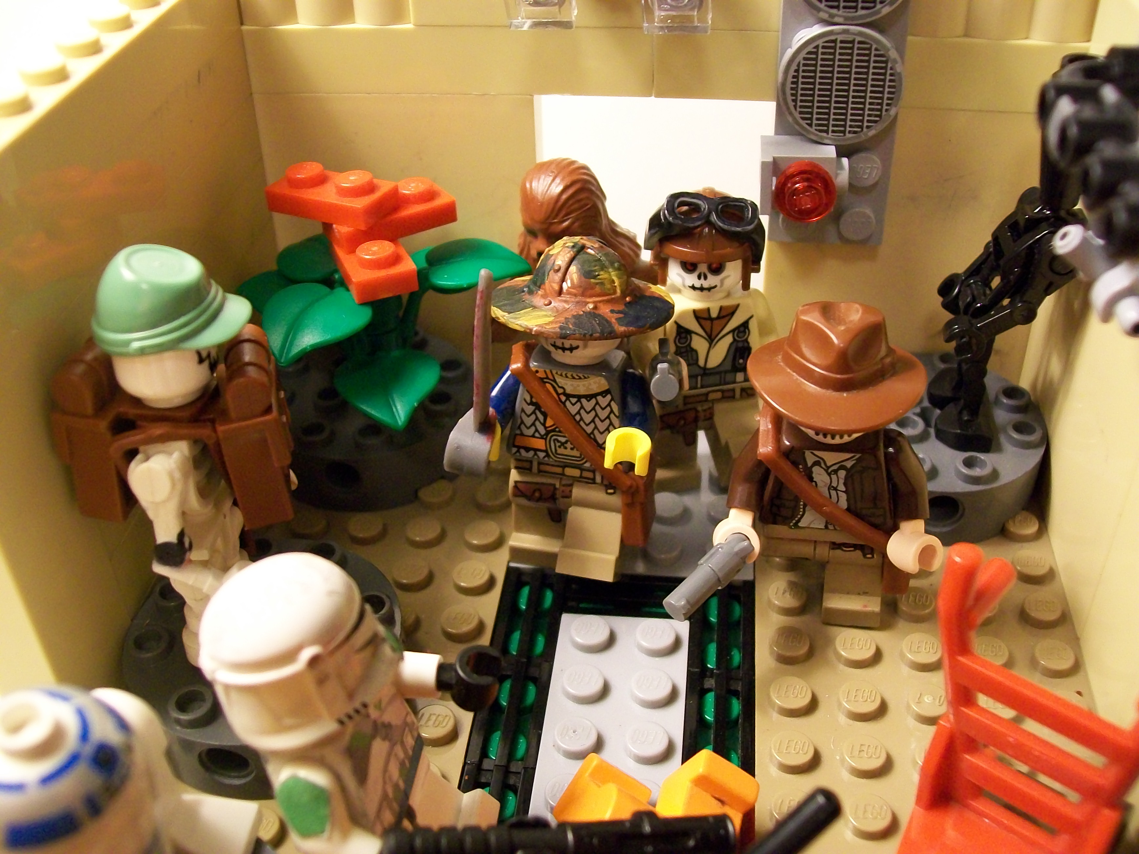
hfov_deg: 51.4
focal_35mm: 36
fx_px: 1185
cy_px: 427
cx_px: 570
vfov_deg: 39.7
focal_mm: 6
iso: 160
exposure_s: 1/15
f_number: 2.7
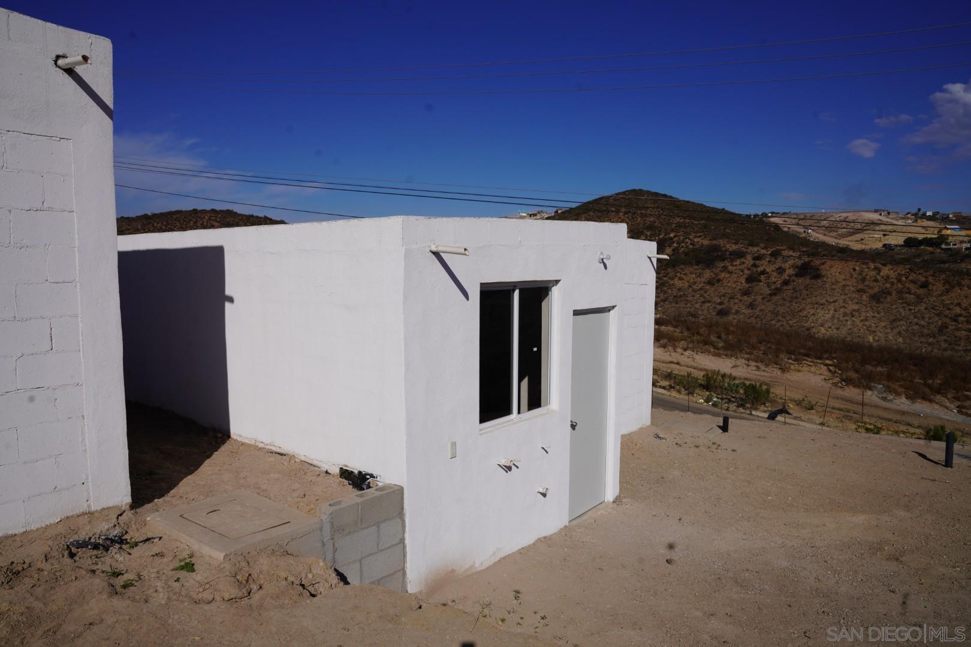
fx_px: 674
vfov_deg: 51.3
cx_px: 486
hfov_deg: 71.5
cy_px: 324
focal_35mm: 25
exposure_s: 1/640
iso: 100
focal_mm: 25
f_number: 10
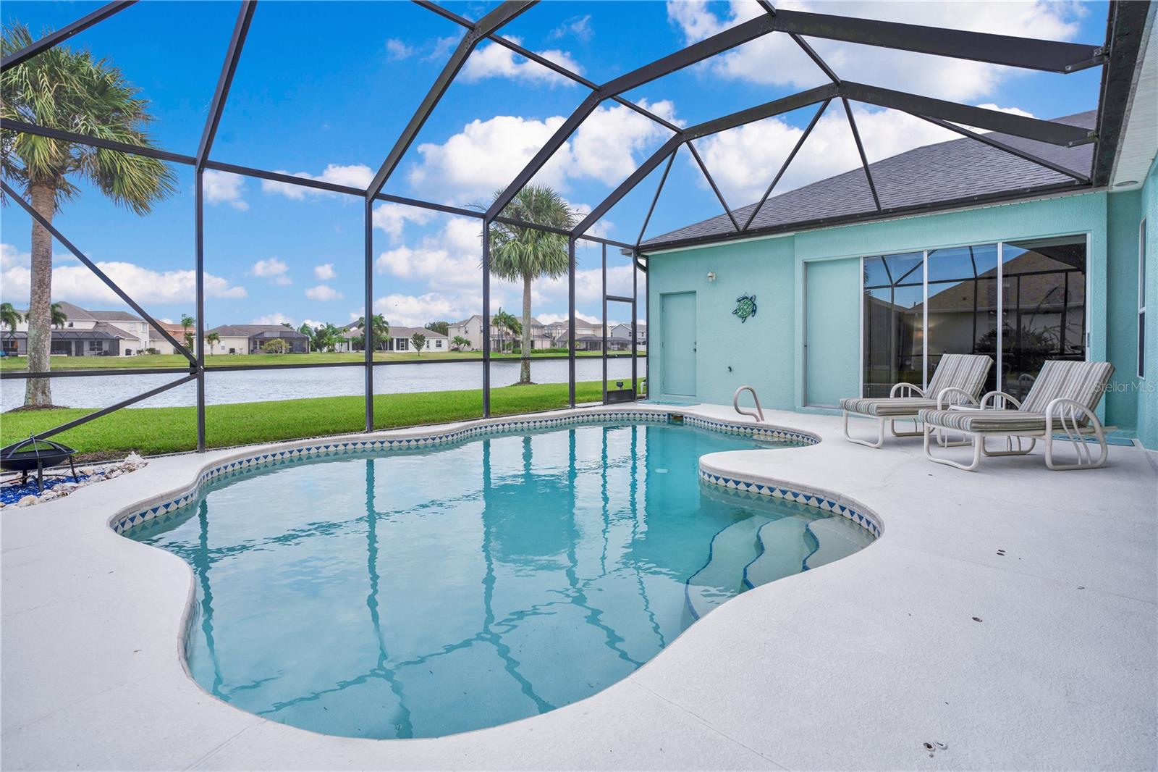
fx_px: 515
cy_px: 386
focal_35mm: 16
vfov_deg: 73.7
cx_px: 579
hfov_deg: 96.7
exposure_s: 1/100
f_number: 6.3
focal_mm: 16
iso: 100
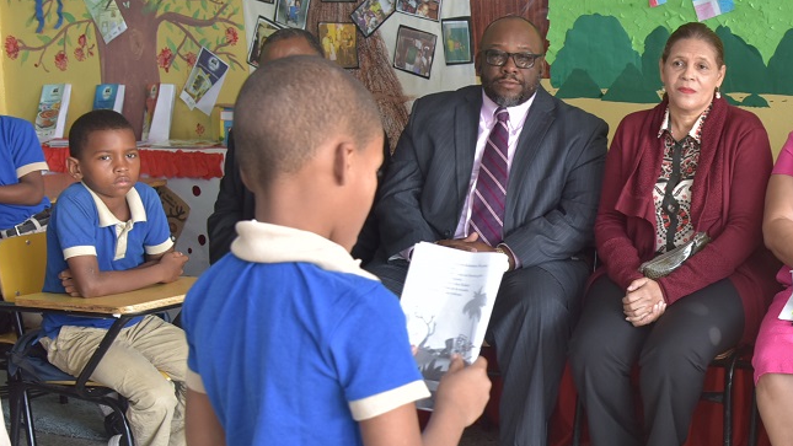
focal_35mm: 74
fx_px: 1556
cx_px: 733
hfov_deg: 27.4
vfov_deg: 16.3
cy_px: 258
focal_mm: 38
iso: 500
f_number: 5.6
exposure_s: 1/60
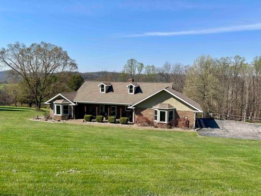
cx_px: 130
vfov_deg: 53.1
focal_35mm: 26
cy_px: 98
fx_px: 196
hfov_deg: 67.3
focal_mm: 5.7
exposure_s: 1/3704
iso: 50
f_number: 1.5
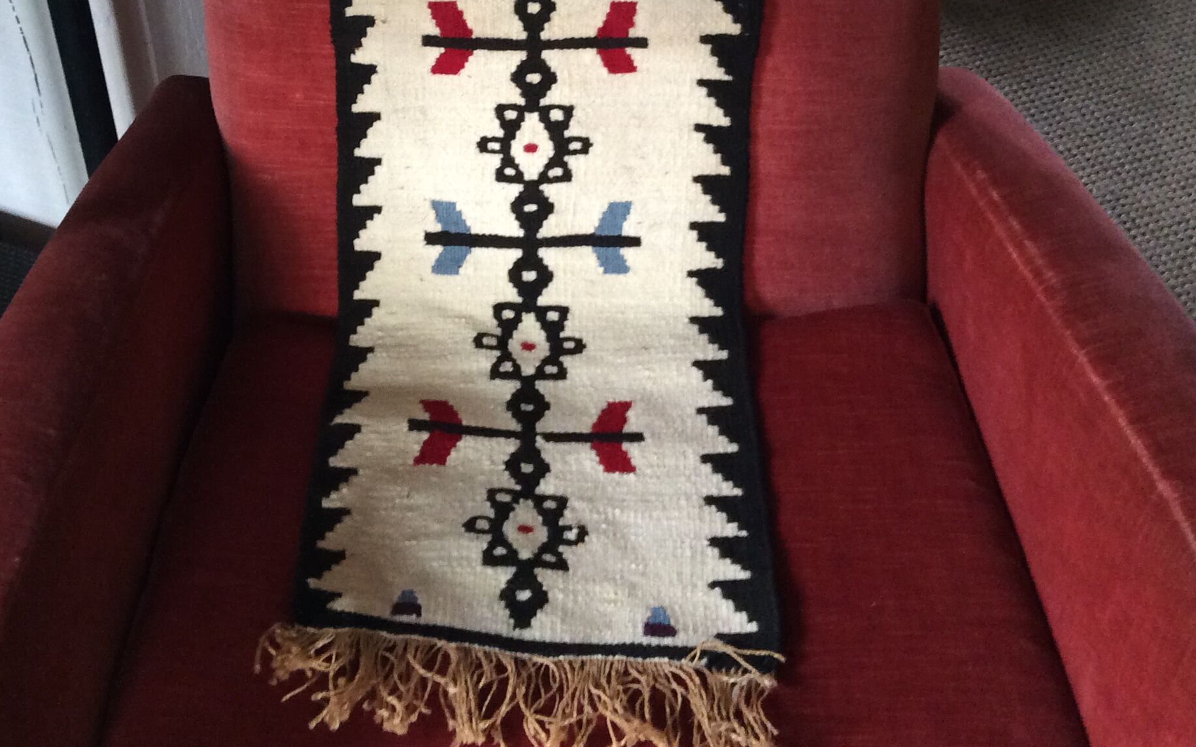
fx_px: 1565
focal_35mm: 48
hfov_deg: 41.6
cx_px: 481
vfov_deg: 26.3
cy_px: 133
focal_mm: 3.3
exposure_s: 1/25
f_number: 2.4
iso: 160
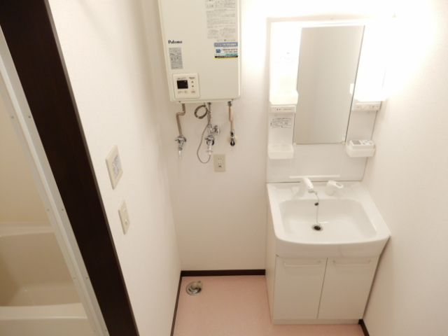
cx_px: 224
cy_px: 168
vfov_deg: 56.8
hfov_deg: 71.6
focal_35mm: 24
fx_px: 311
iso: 280
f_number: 3.4
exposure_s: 1/30
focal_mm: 4.3
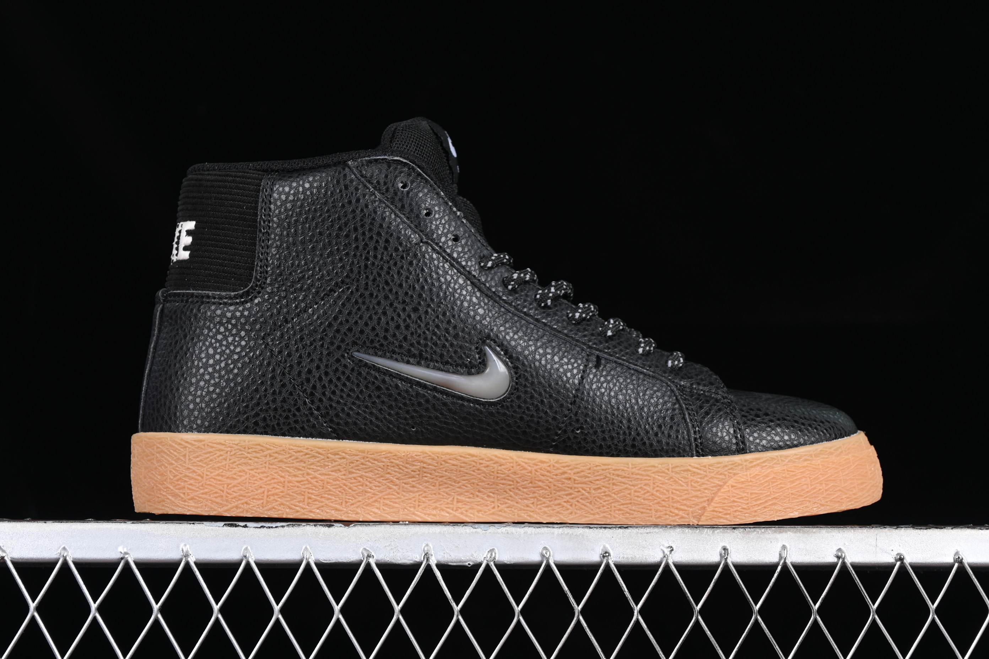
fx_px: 2060
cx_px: 494
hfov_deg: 27.0
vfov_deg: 18.2
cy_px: 330
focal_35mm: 75
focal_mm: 50
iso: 160
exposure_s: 1/60
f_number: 6.3
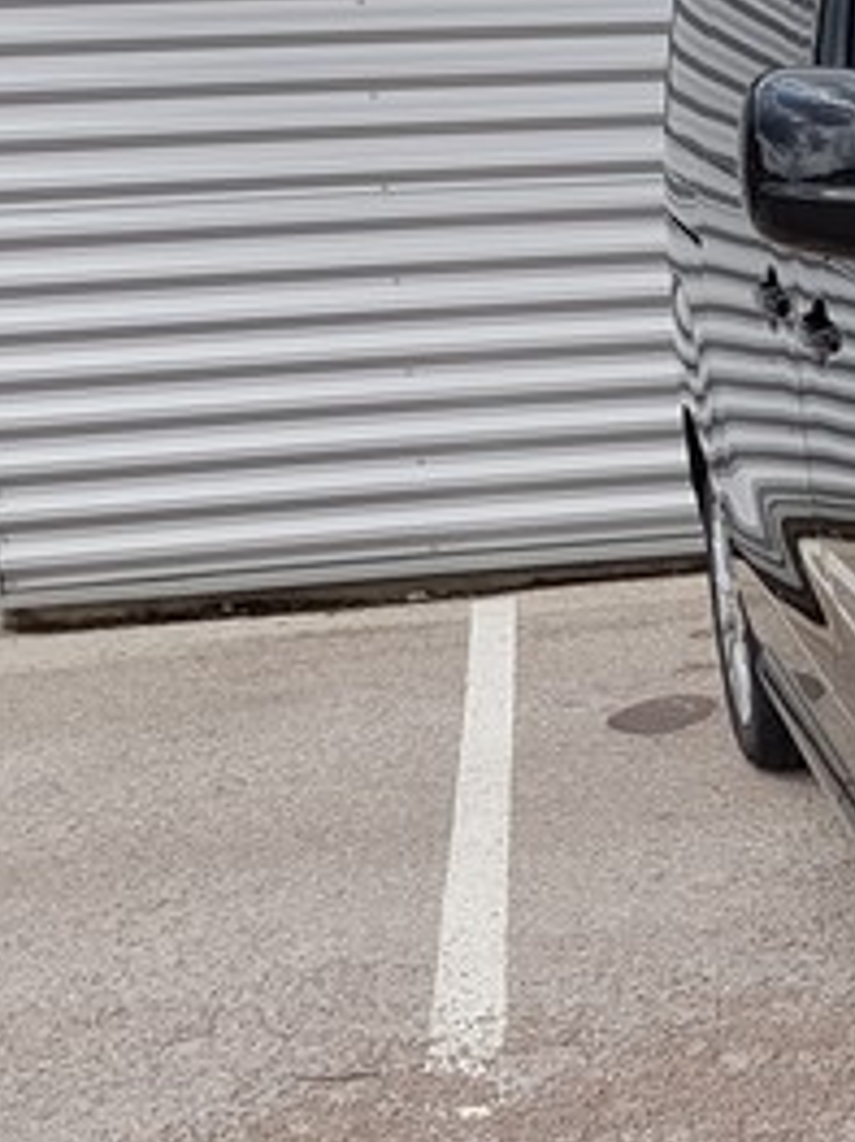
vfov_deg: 24.7
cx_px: 1580
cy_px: 712
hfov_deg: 15.7
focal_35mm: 79
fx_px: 2604
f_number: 1.7
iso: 40
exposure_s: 1/1096
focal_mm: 4.2
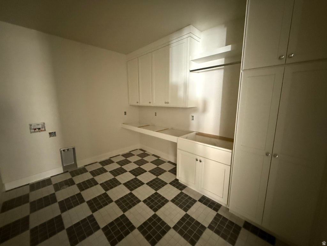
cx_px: 164
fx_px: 132
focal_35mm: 14
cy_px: 123
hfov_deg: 102.1
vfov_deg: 85.7
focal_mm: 2.22
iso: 1600
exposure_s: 1/45
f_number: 2.2
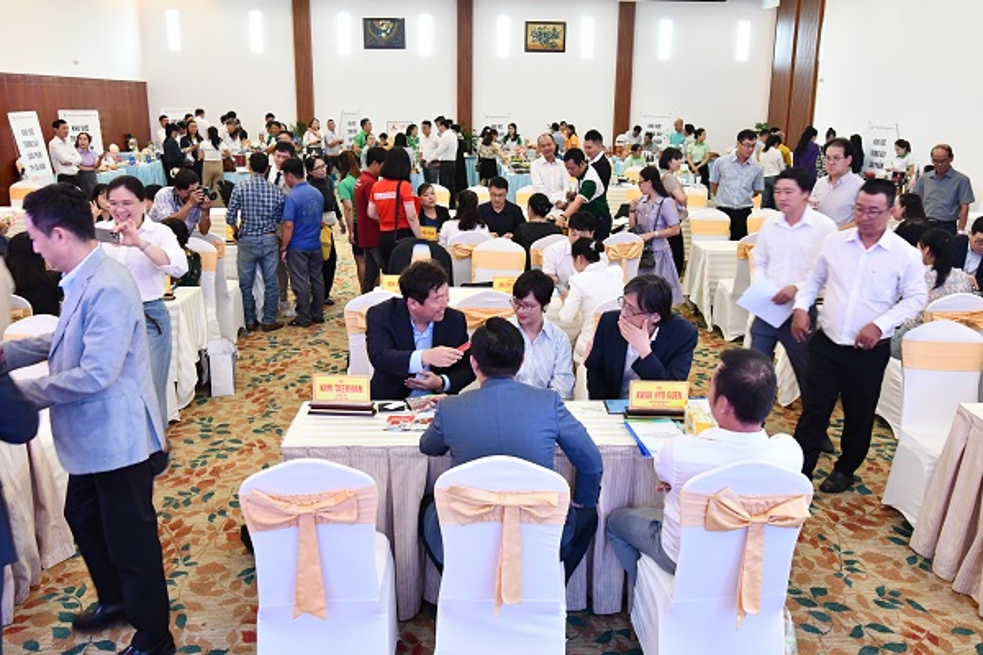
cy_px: 328
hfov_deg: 61.9
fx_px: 819
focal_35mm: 30
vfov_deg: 43.6
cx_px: 492
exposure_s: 1/30
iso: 4000
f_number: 8
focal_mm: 20
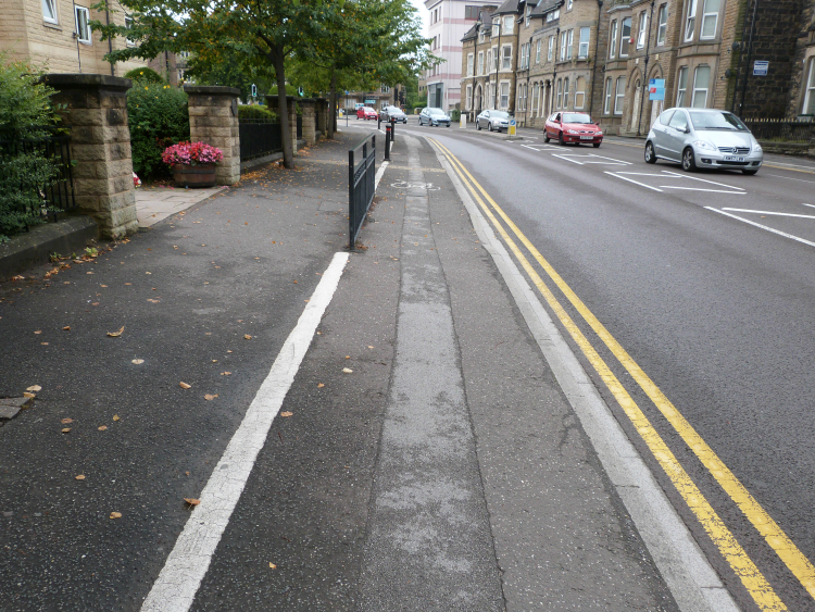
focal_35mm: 28
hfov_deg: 63.4
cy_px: 306
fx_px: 659
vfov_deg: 49.8
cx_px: 408
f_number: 4
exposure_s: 1/160
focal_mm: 4.9
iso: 100
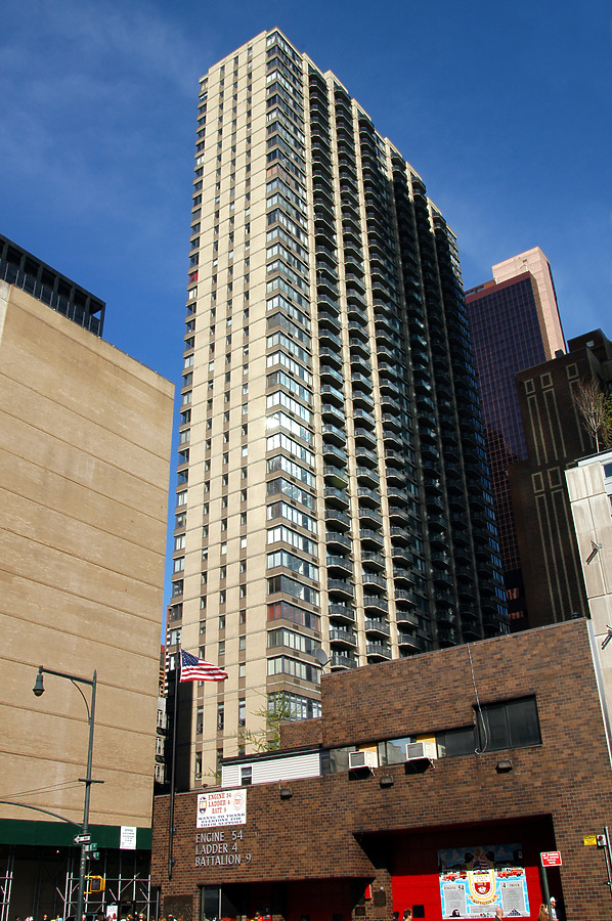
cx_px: 306
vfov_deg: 55.2
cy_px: 460
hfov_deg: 38.3
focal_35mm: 34
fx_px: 882
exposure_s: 1/350
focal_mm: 23
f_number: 10
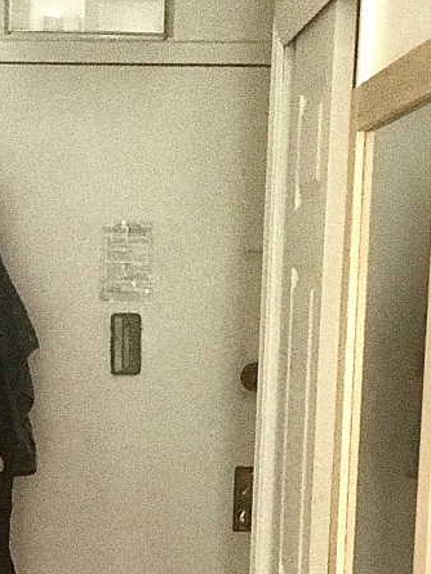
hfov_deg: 16.1
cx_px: 74
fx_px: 1510
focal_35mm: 91
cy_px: 640
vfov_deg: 20.5
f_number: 2.2
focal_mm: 4.15
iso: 400
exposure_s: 1/15
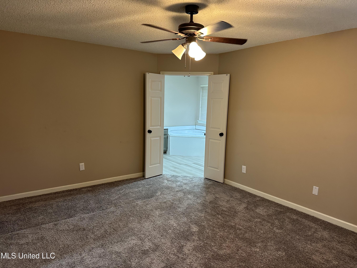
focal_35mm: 24
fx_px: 248
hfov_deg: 71.6
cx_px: 178
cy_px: 134
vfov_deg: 56.8
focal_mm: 6.86
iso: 320
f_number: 1.78
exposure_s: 1/60
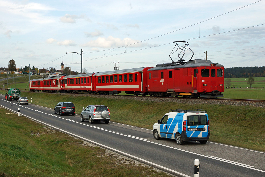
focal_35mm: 52
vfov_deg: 25.8
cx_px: 132
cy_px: 88
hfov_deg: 37.9
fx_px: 386
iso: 500
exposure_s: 1/800
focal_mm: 35
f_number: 8
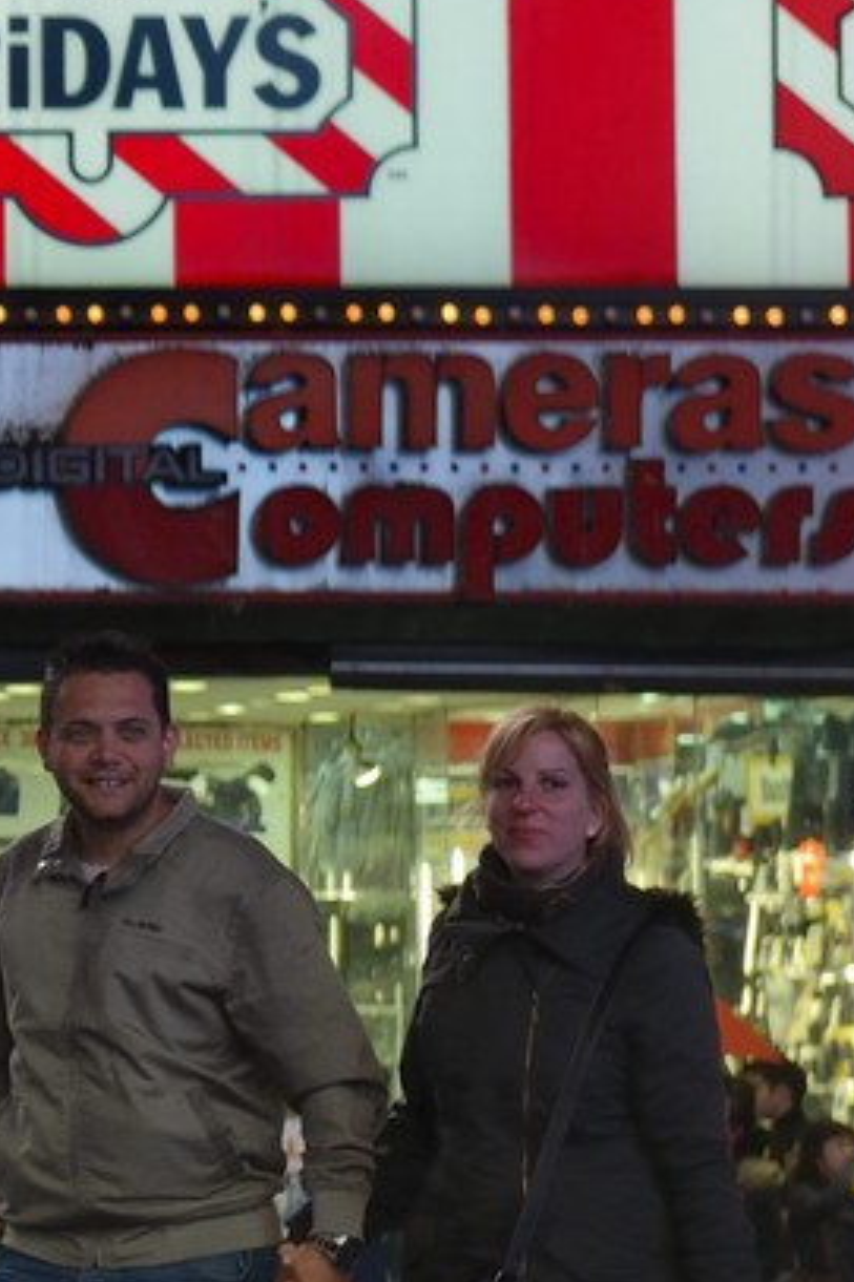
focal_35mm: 275
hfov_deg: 4.8
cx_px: -1528
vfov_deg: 7.5
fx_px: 9793
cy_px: 422
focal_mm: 70
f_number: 4.5
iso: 1600
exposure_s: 1/160
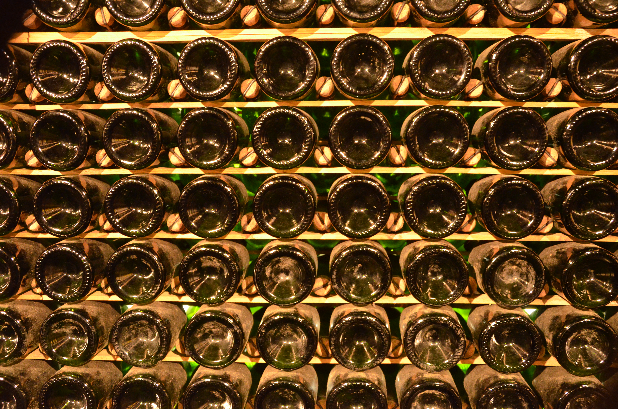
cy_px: 204
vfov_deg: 39.8
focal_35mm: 33
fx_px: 565
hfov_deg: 57.3
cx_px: 309
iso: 3200
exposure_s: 1/8
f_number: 3.8
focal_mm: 22
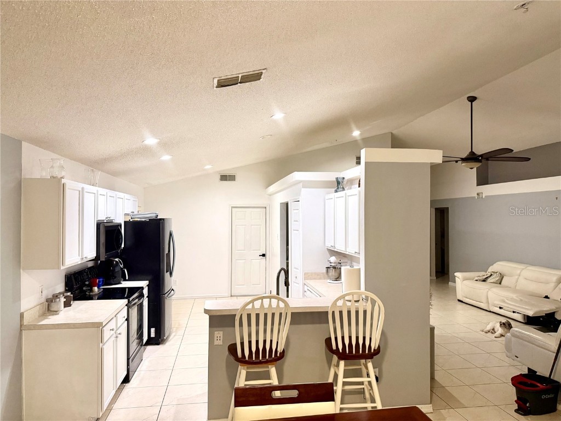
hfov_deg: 71.6
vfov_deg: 56.8
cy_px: 210
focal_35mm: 24
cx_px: 280
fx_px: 389
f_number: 1.78
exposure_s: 1/60
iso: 400
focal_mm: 6.76
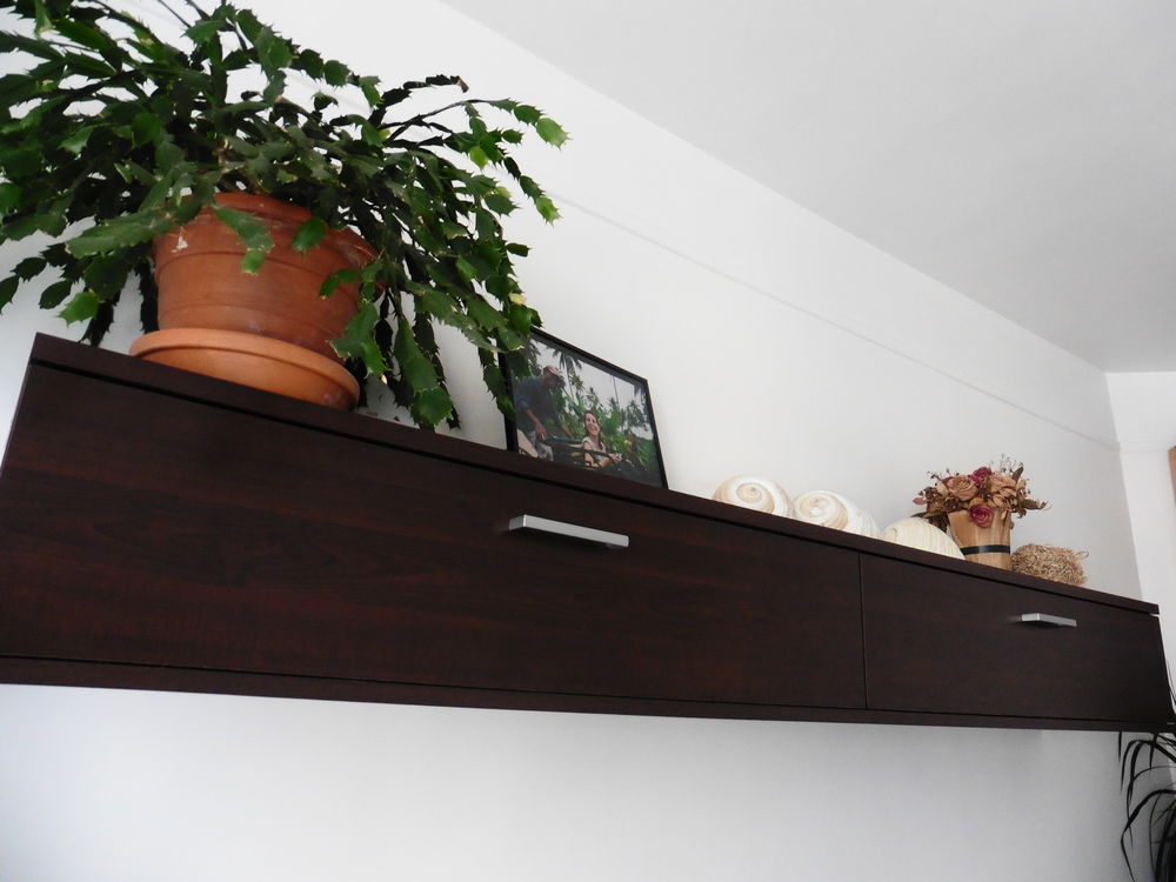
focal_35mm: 24
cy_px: 441
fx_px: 815
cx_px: 588
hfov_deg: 71.6
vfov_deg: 56.8
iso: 400
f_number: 3.3
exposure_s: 1/25
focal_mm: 4.3
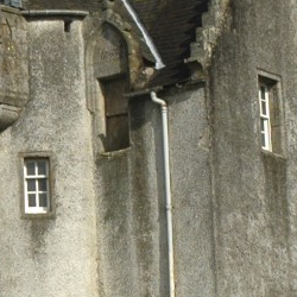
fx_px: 2327
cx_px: -75
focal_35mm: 240
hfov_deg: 7.2
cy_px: 268
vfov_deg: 7.3
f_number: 8
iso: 200
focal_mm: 29
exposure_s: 1/200
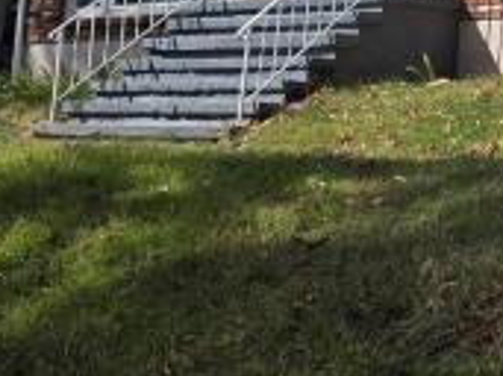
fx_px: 1409
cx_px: 665
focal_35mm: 97
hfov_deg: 18.7
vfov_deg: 14.5
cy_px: -120
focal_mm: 5.4
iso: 50
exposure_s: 1/2921
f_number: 1.8
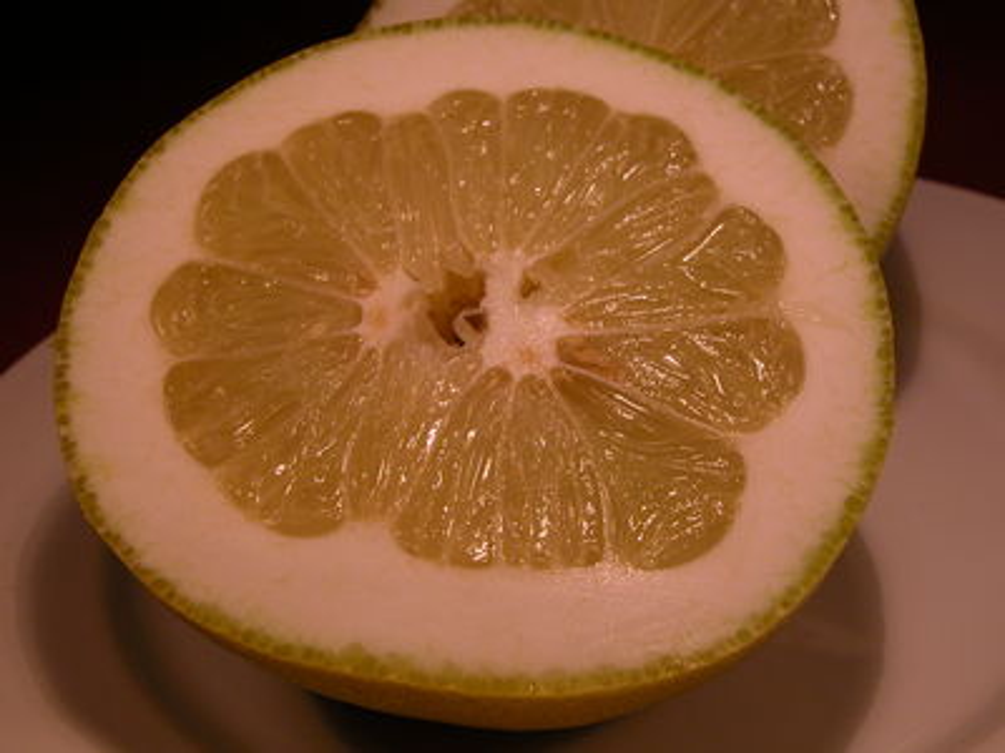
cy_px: 376
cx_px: 502
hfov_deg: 38.2
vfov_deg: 29.1
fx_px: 1452
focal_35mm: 50
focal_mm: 12.7
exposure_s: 1/155
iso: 100
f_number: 4.3
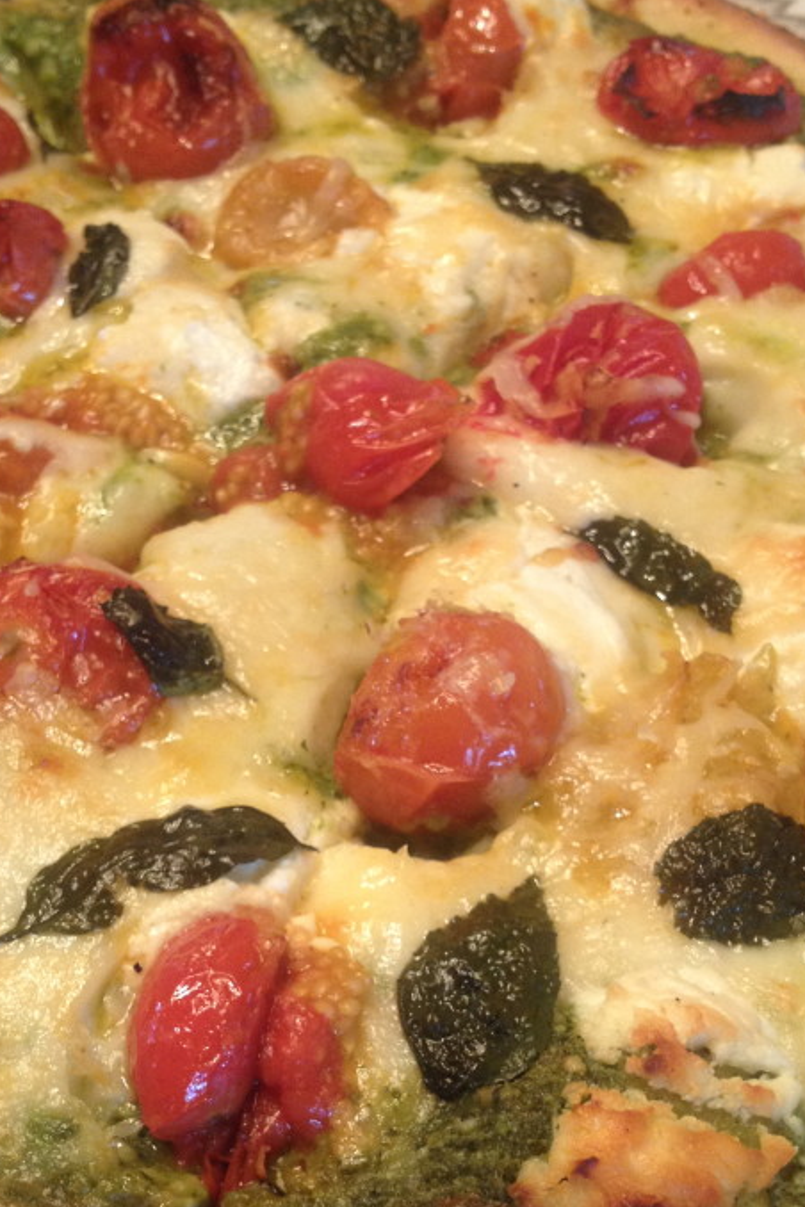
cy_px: 751
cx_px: 372
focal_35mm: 55
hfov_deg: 24.6
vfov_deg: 36.1
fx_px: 1845
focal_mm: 4.28
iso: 125
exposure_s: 1/20
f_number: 2.4
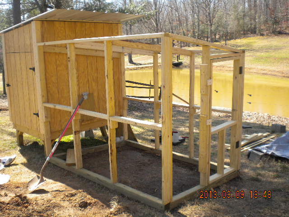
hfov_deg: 52.6
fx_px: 292
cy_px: 108
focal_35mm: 35
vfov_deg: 40.7
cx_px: 144
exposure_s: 1/130
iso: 80
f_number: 4.6
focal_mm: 6.3
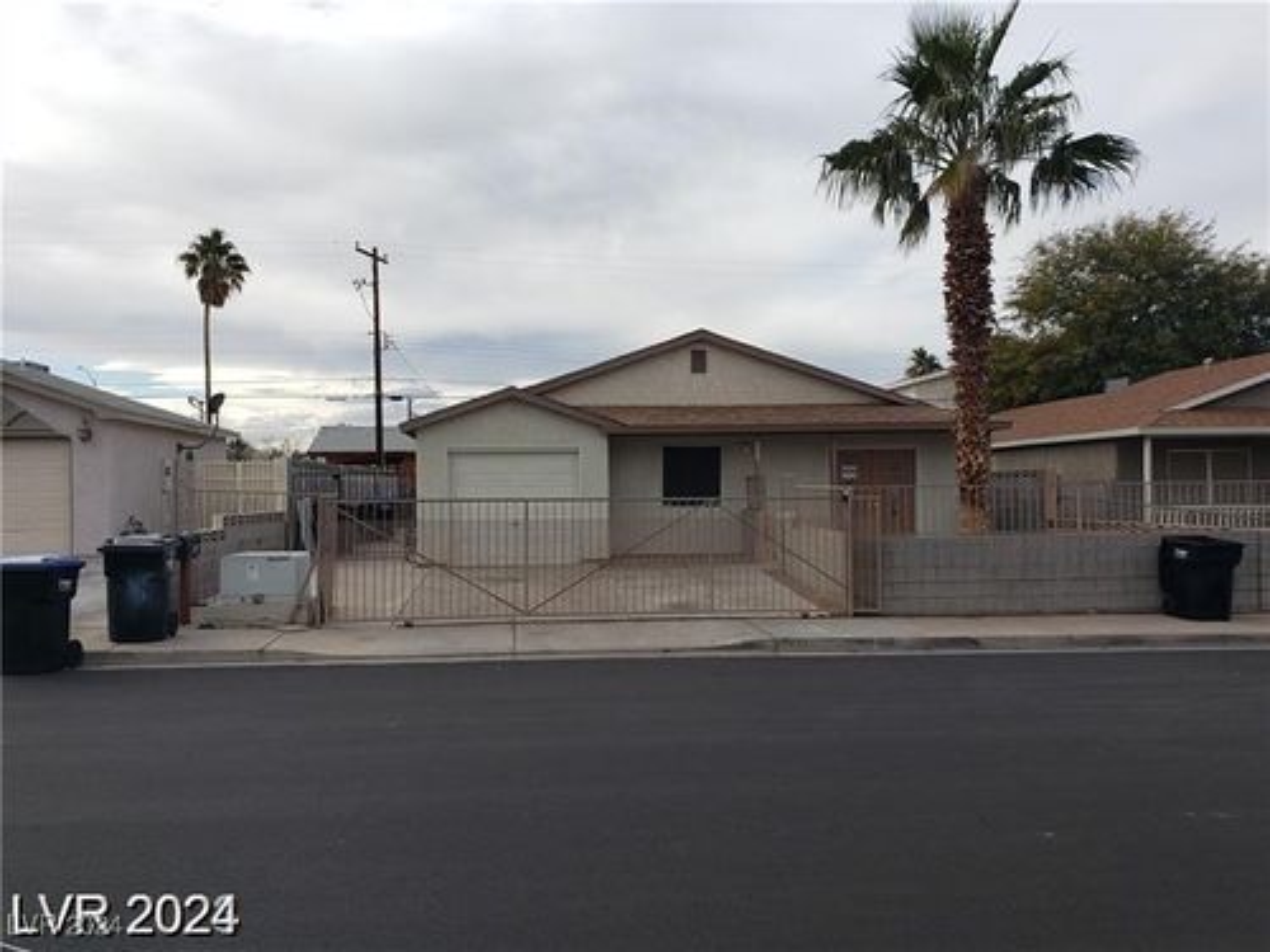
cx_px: 635
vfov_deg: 53.1
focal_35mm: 26
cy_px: 476
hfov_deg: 67.3
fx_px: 954
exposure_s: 1/1084
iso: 50
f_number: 2.4
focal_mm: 4.3
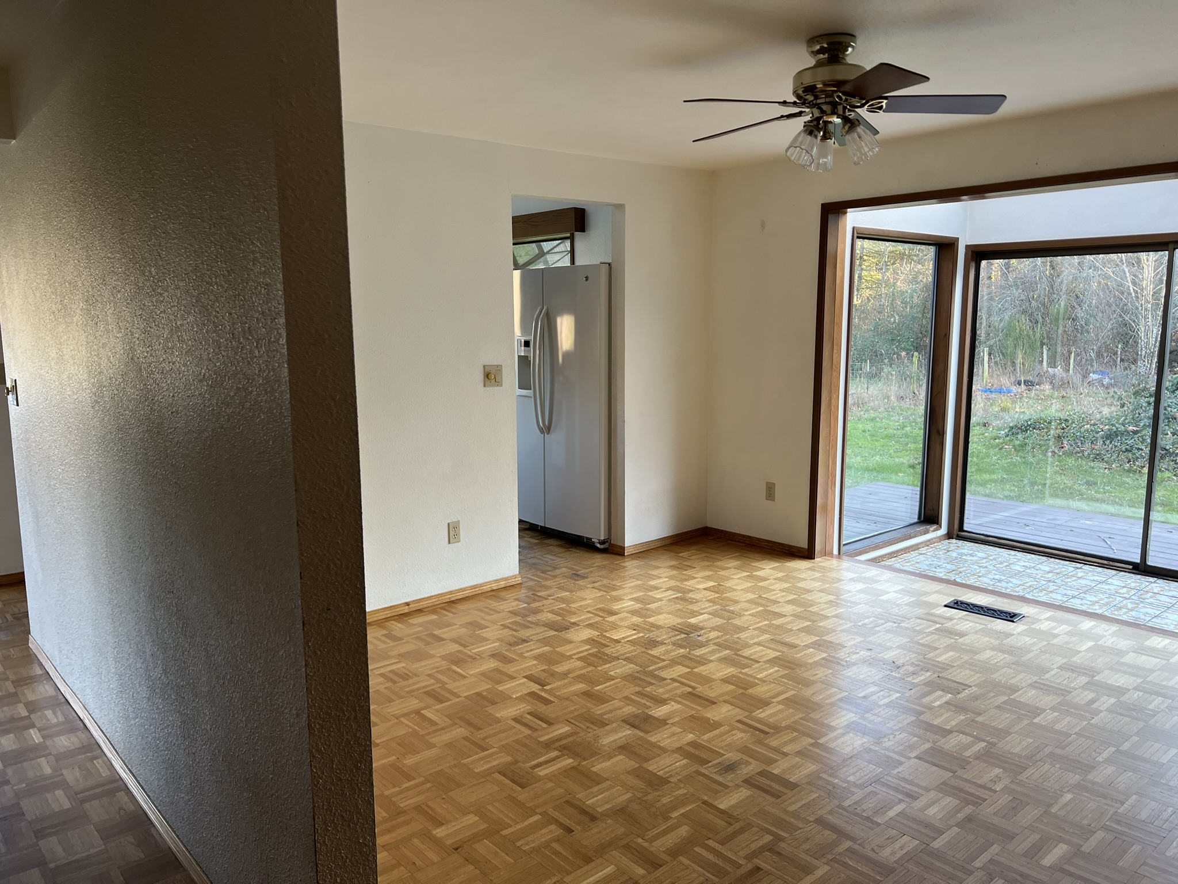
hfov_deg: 67.3
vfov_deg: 53.1
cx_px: 589
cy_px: 442
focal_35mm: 26
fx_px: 885
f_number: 1.5
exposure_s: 1/120
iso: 100
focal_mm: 5.7
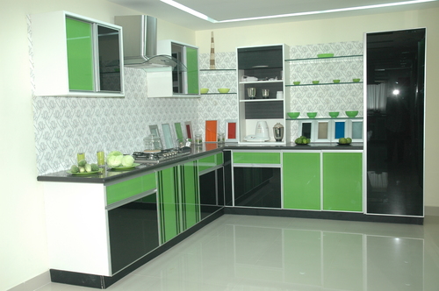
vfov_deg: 35.4
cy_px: 146
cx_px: 220
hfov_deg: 51.3
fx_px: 457
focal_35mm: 38
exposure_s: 1/60
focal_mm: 25
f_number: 4.5
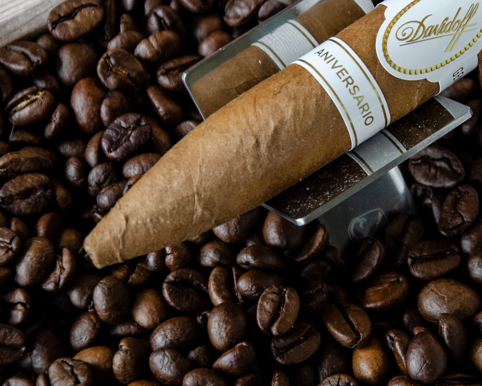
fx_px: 3595
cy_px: 102
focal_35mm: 252
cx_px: 398
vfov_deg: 6.1
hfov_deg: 7.7
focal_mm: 90
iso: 800
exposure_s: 1/80
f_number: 5.6
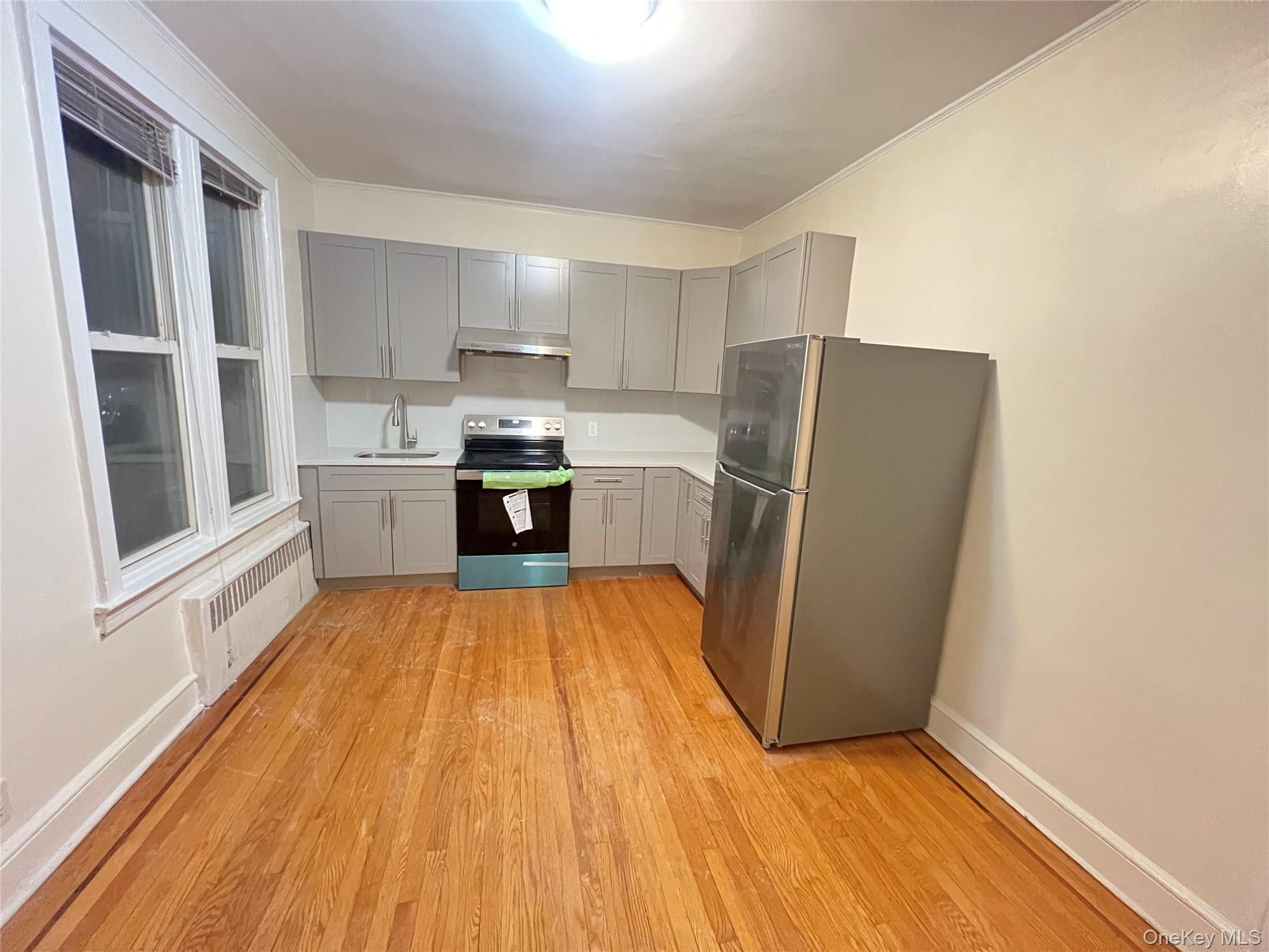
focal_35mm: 13
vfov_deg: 89.9
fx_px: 477
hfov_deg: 106.2
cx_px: 634
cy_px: 476
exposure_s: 1/30
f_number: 1.8
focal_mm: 1.57
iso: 1600
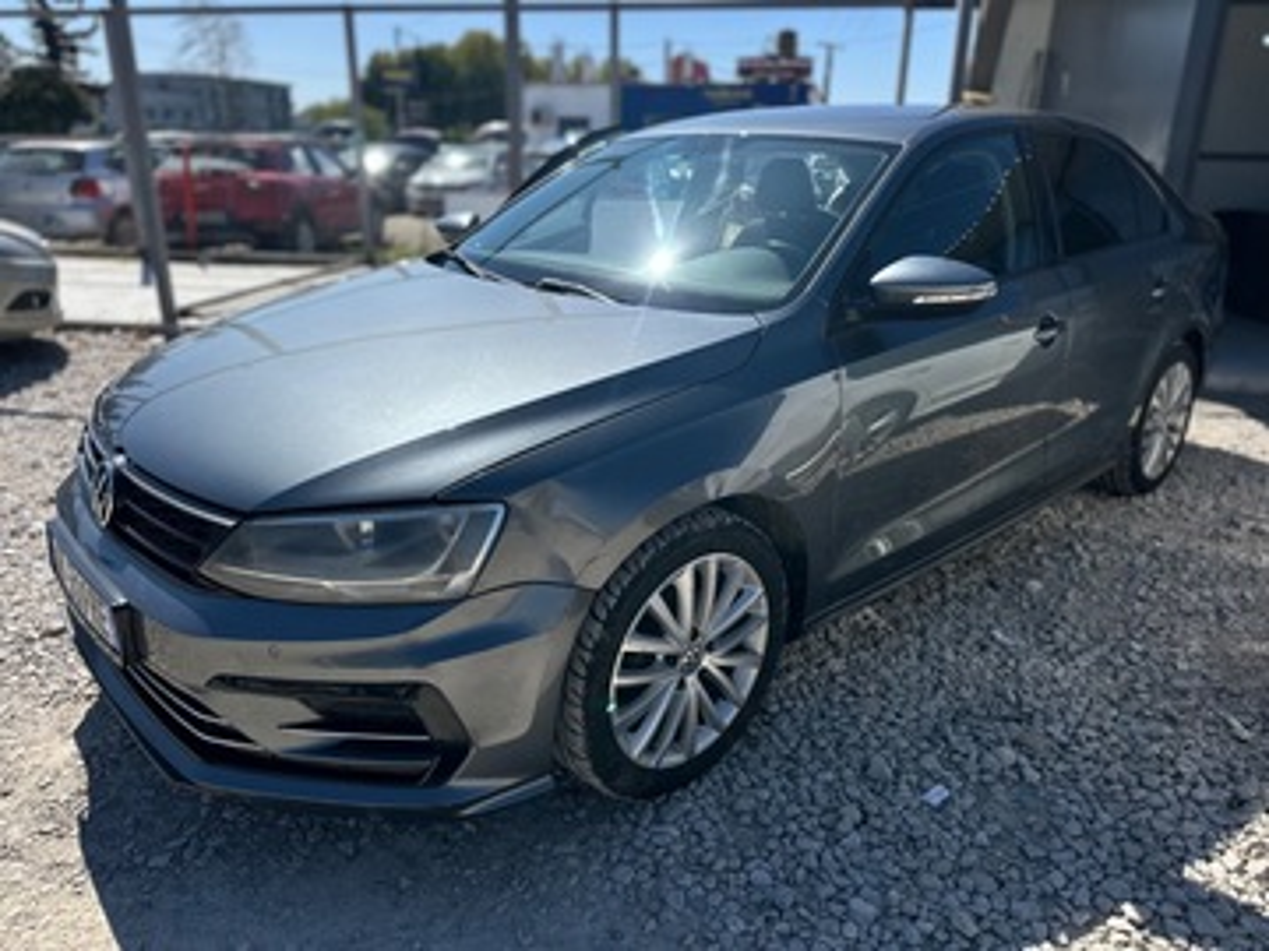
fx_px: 880
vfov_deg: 56.8
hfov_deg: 71.6
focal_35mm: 24
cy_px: 476
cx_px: 634
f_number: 1.78
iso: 80
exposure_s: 1/5848
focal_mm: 6.86
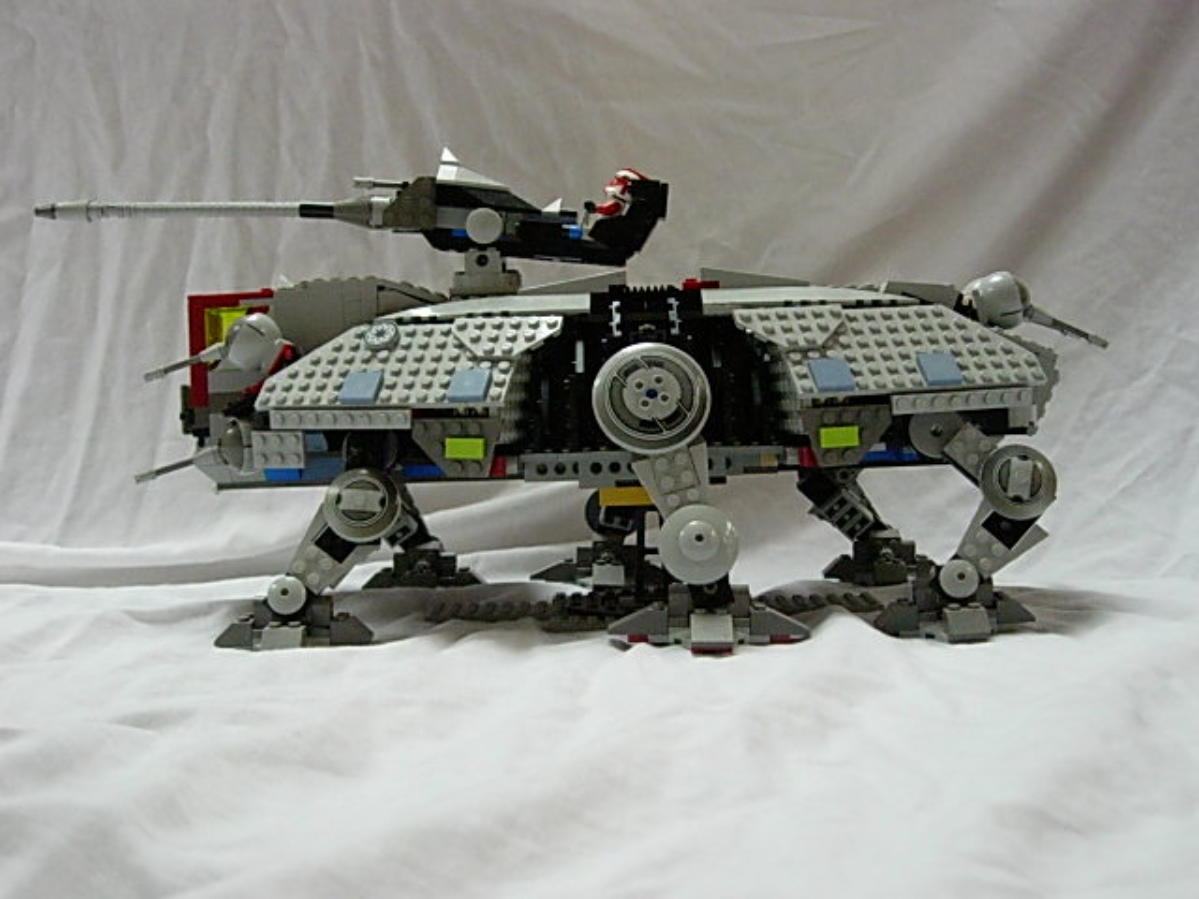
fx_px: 1420
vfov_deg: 35.1
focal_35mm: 41
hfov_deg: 45.8
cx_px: 600
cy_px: 450
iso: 400
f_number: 2.9
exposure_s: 1/136
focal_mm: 8.5
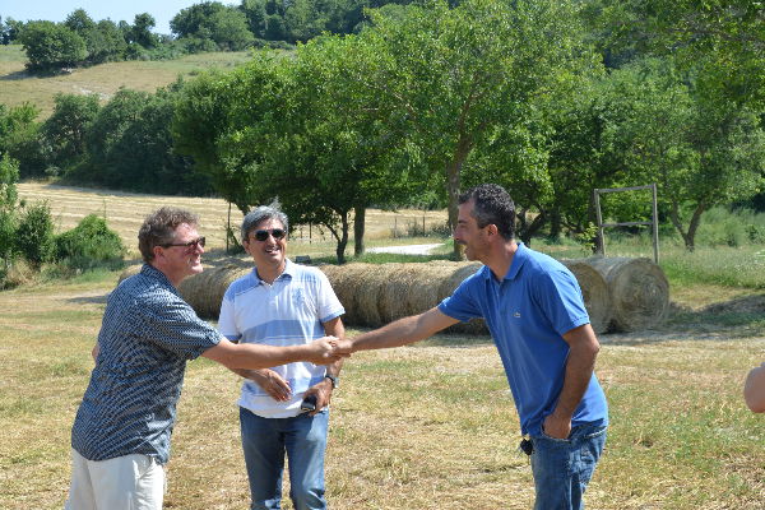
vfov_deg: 25.1
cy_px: 255
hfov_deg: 36.9
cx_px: 382
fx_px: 1147
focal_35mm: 54
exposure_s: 1/250
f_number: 8
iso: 160
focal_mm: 36
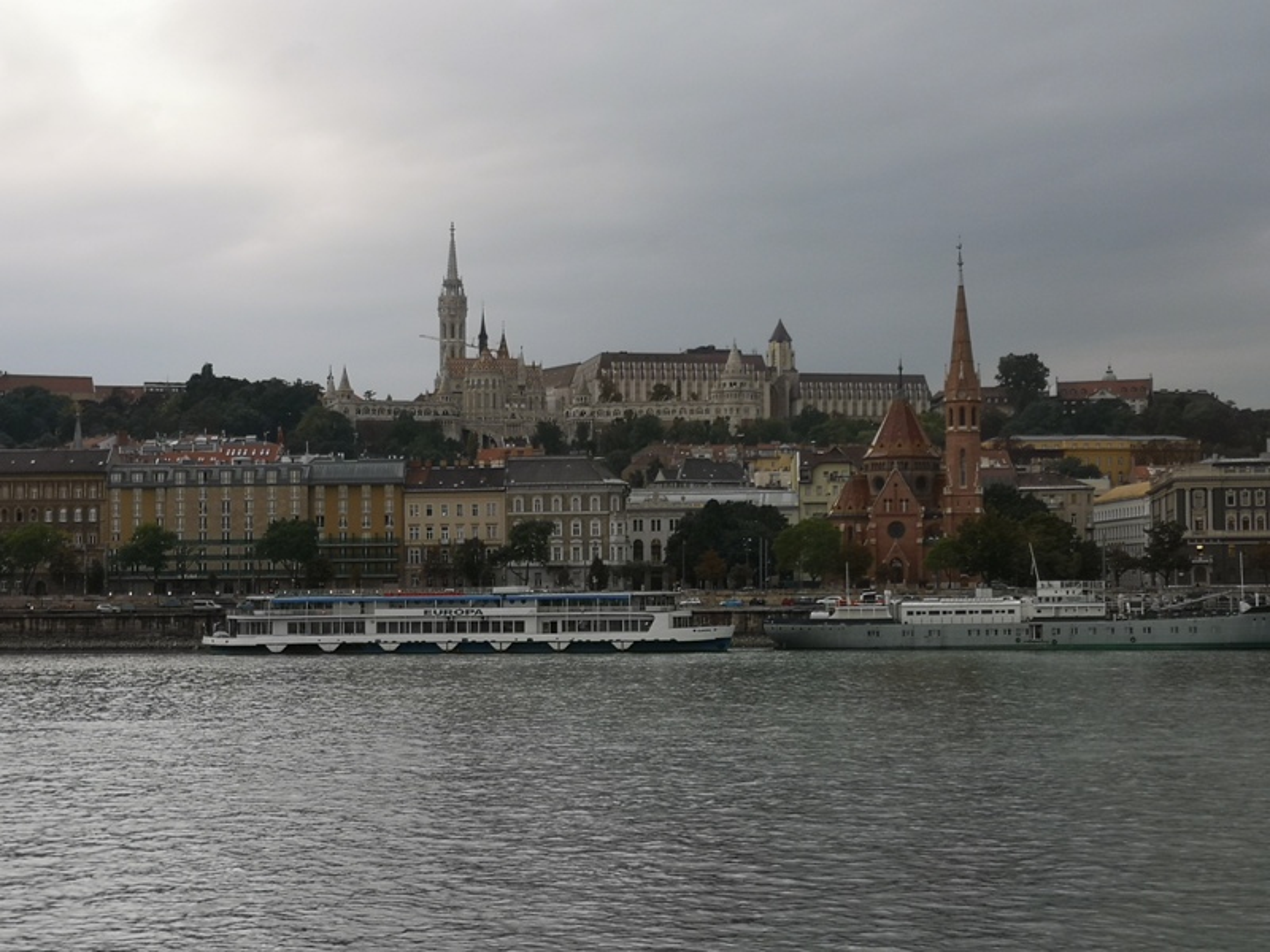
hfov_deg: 31.2
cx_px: 635
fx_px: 2275
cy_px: 476
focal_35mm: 62
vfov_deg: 23.7
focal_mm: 3.95
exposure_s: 1/203
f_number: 1.8
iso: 50
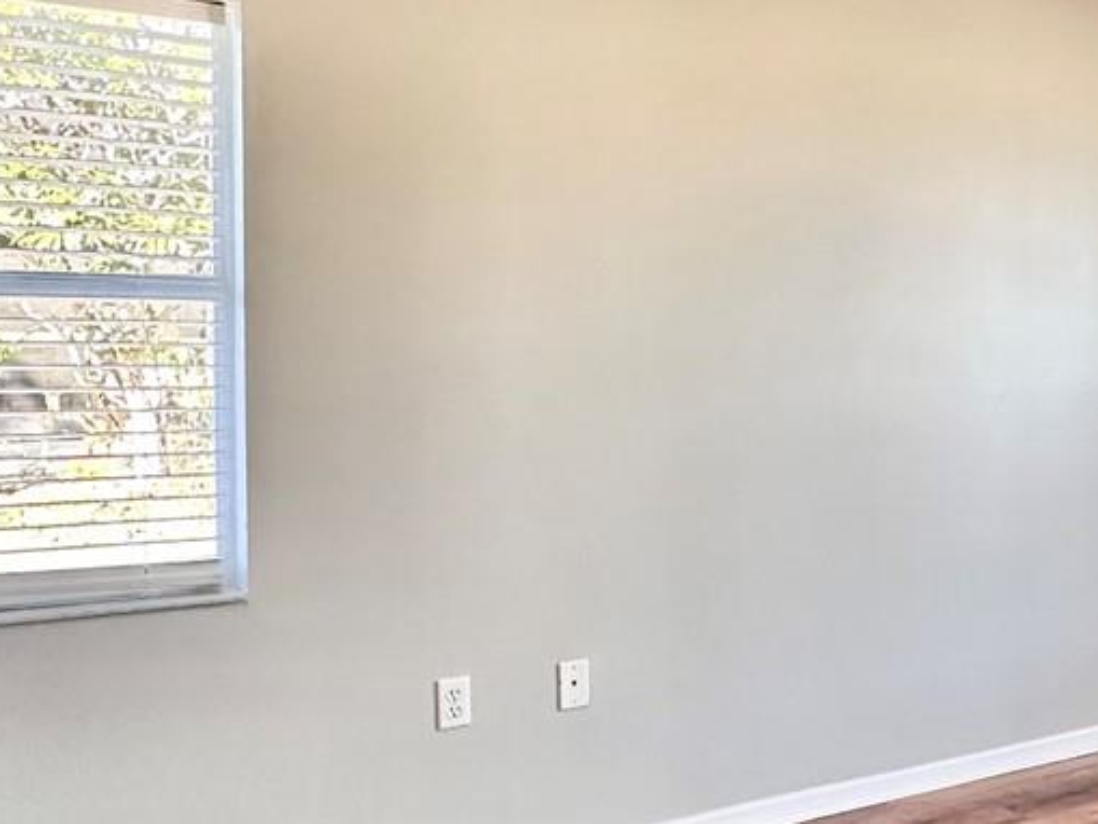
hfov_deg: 39.3
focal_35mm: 44
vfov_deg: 32.8
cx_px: 1025
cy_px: 360
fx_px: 1396
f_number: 2.2
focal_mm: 2.22
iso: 250
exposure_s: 1/99
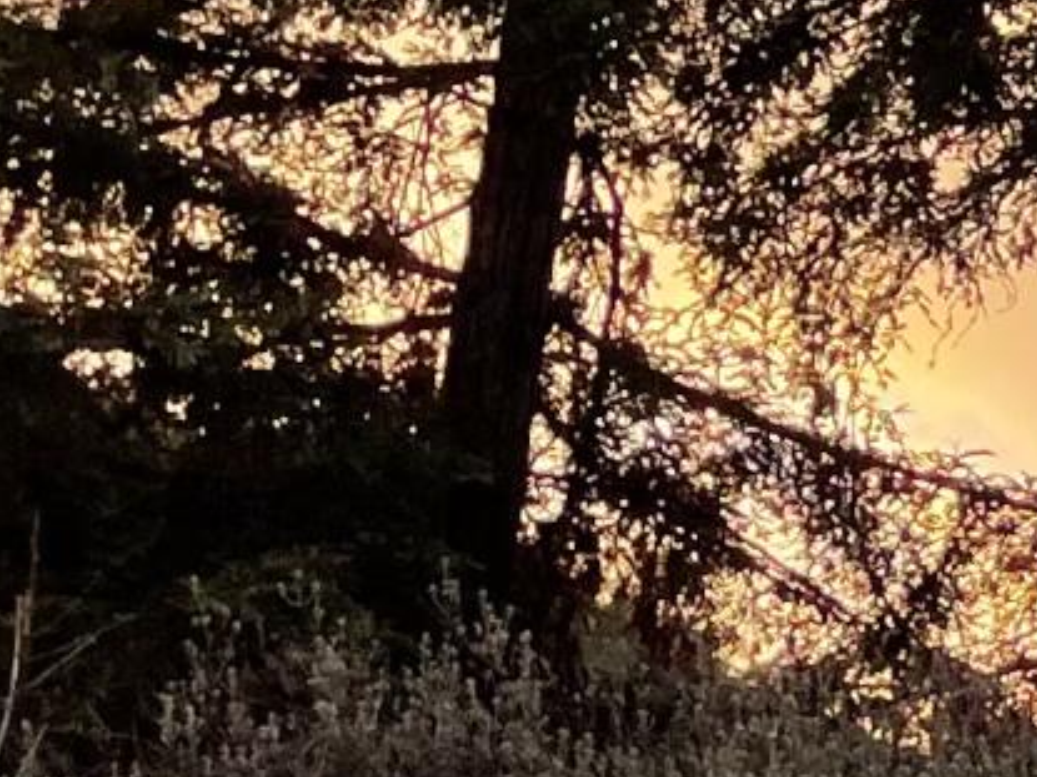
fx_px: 5630
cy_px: 462
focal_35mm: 188
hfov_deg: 9.0
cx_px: 2819
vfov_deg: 7.9
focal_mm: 5.1
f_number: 1.6
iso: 64
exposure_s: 1/121
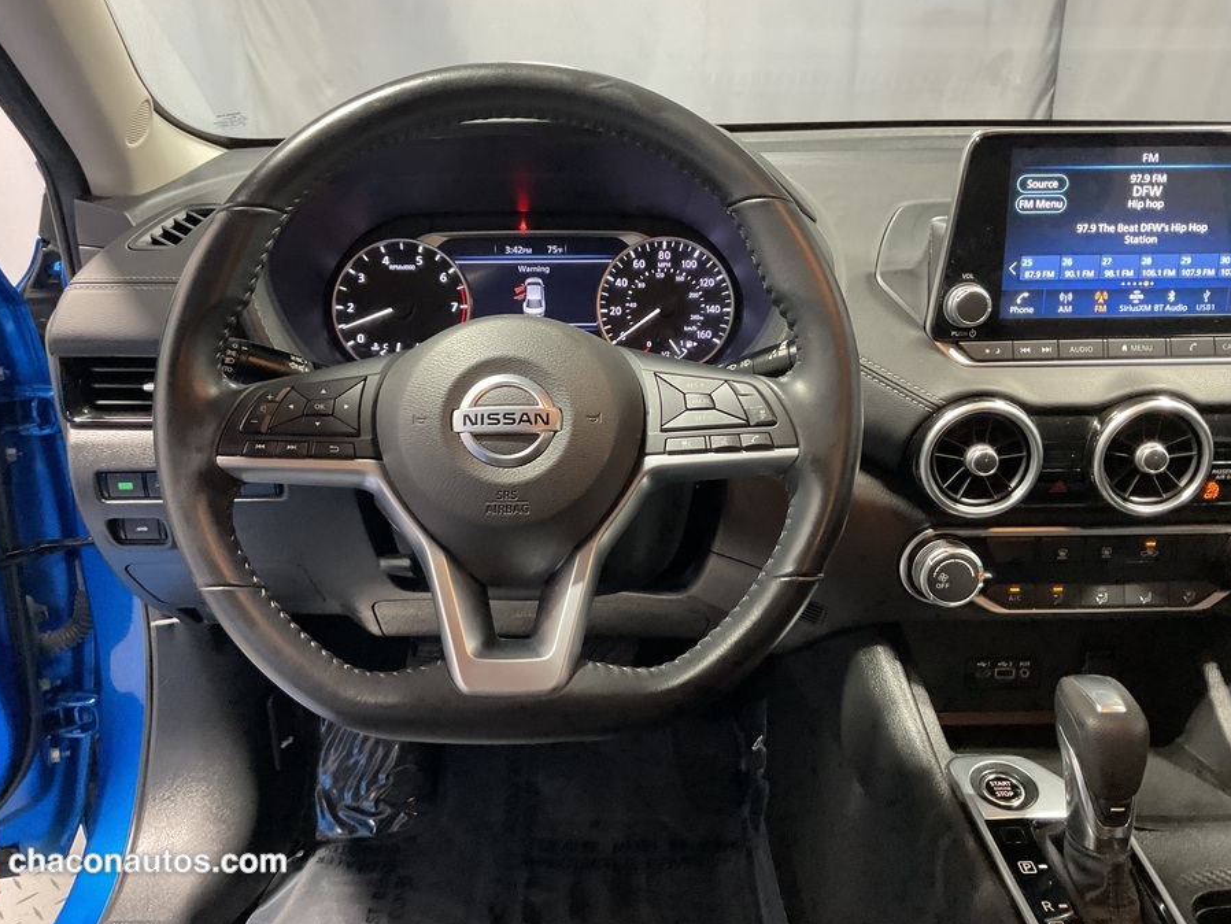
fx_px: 1103
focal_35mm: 31
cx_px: 576
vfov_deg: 45.4
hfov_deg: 58.3
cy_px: 435
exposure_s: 1/60
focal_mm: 3
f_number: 1.8
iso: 200
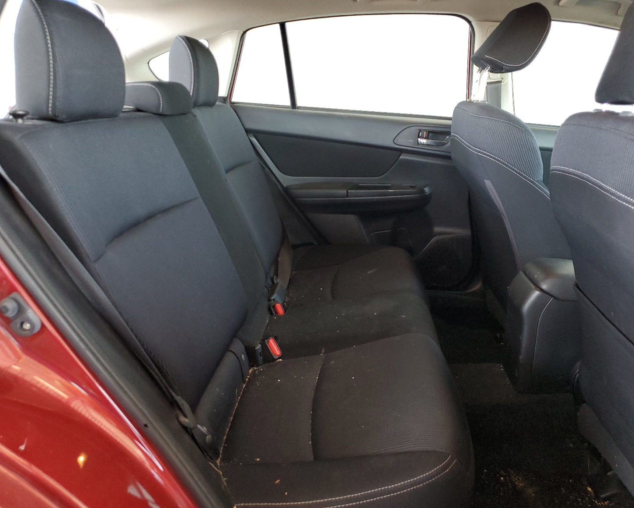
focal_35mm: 28
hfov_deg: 62.2
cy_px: 248
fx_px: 525
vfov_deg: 51.5
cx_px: 330
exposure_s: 1/60.2
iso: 164
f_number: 1.5
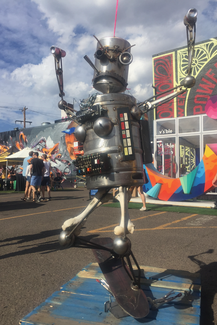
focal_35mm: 31
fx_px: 280
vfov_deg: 60.3
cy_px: 167
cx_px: 108
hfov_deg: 42.3
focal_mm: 4.15
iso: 32
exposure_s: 1/3049
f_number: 2.2
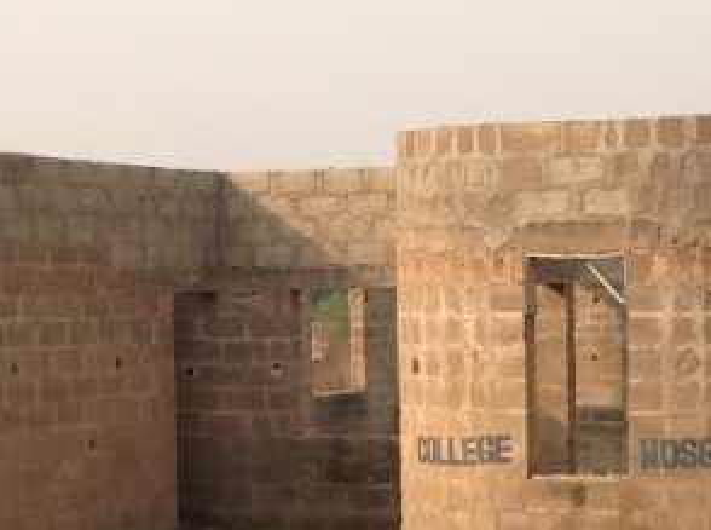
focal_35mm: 122
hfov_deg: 16.2
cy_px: 417
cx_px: 368
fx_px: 2500
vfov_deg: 12.1
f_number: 2.4
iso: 50
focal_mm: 4.28
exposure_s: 1/796
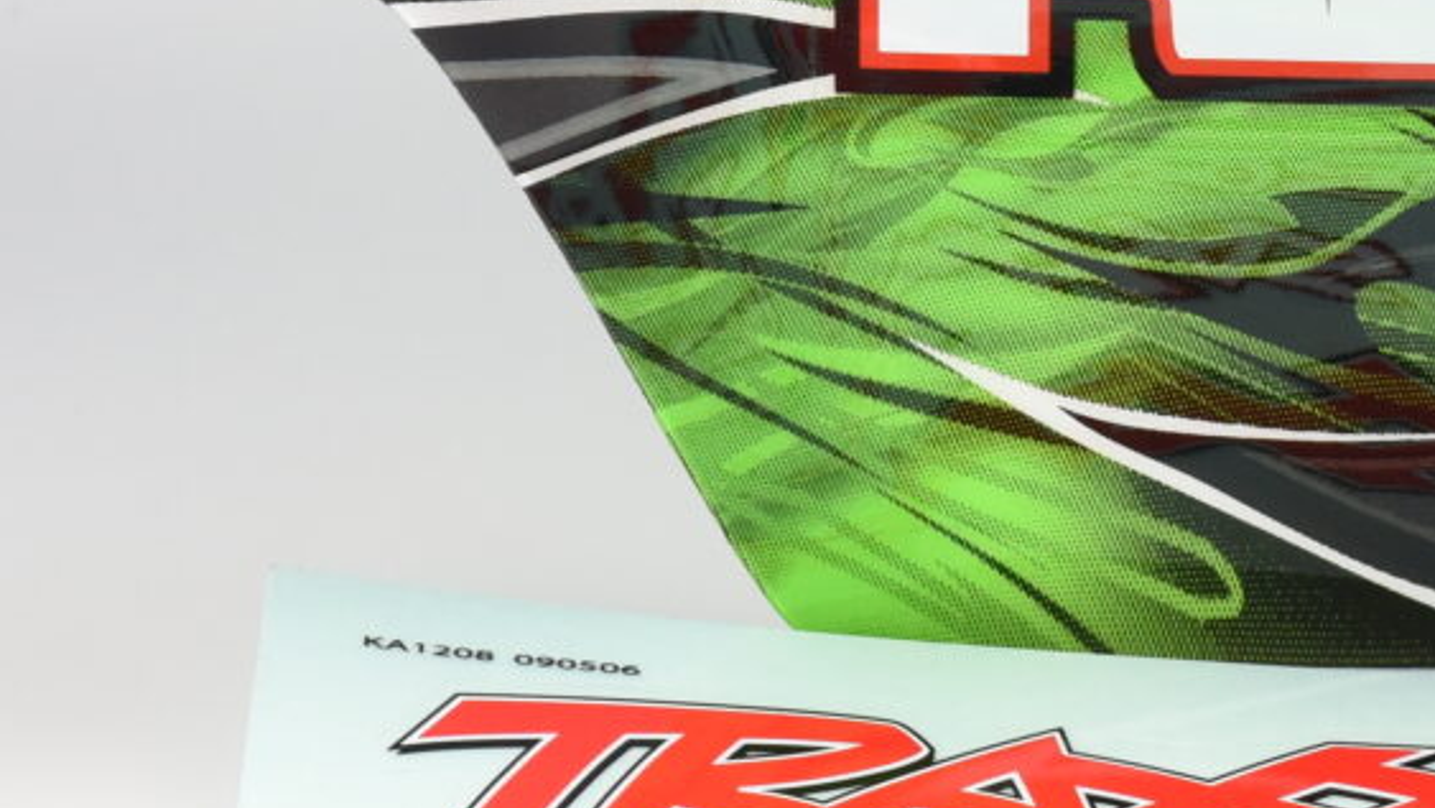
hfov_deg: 5.3
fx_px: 15414
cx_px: 1950
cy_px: -282
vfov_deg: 3.0
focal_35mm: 405
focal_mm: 85
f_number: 8
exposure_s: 1/100
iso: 1000
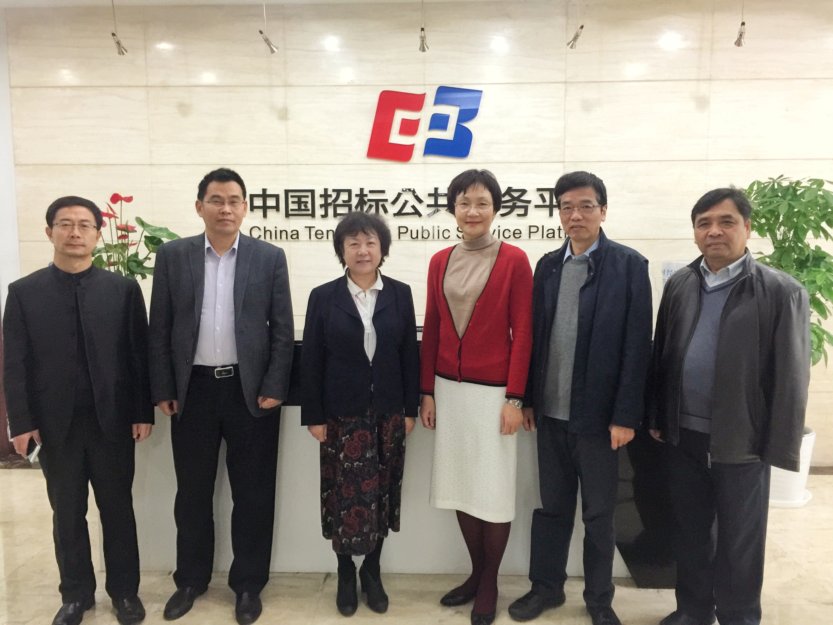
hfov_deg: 61.7
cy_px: 312
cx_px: 416
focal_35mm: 29
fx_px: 698
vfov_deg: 48.2
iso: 125
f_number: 2.2
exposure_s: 1/17
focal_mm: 4.15
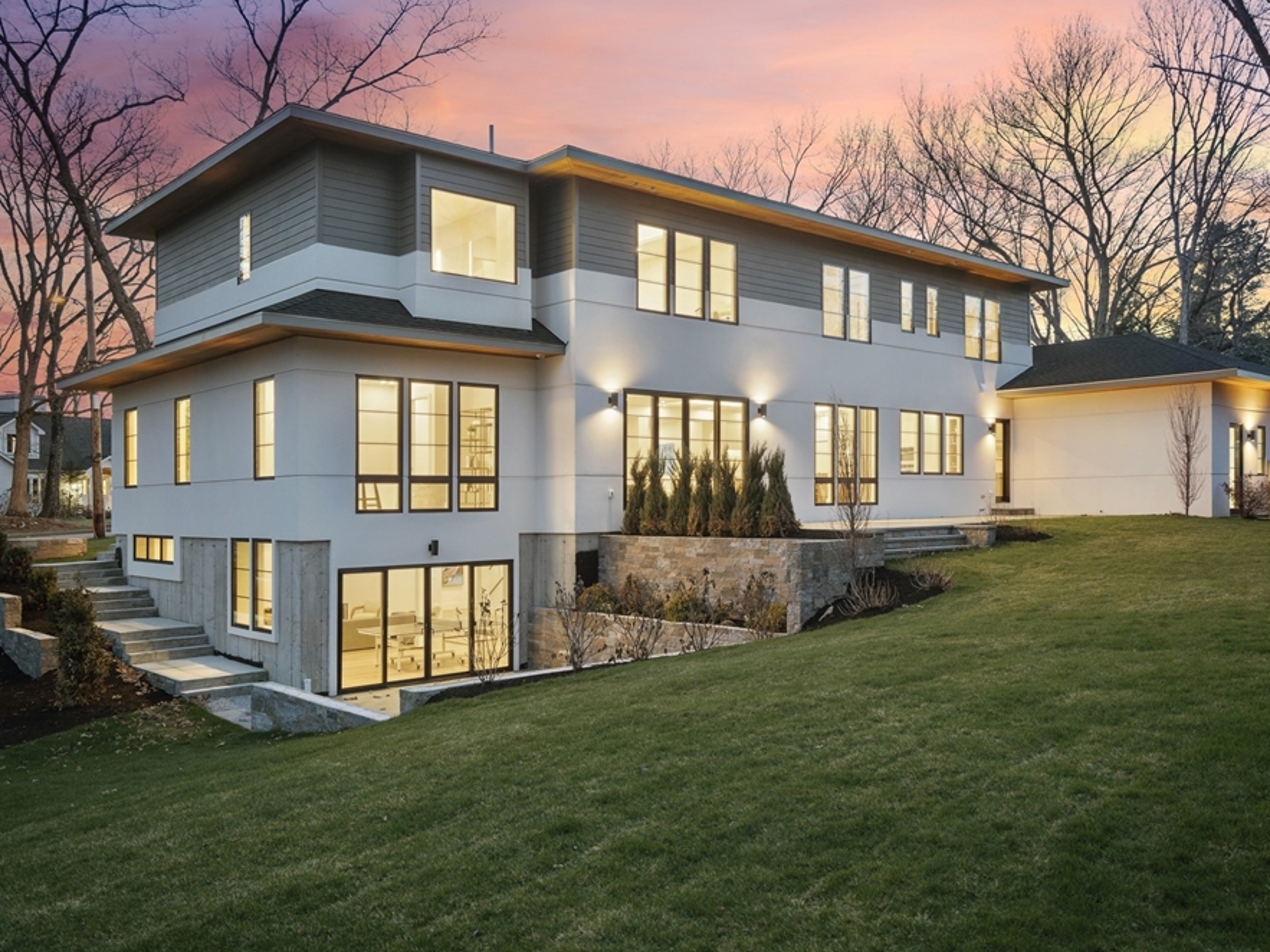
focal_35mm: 29
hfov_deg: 61.6
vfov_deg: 48.2
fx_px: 1064
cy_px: 467
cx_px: 682
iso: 500
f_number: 4
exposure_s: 1/4
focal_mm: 26
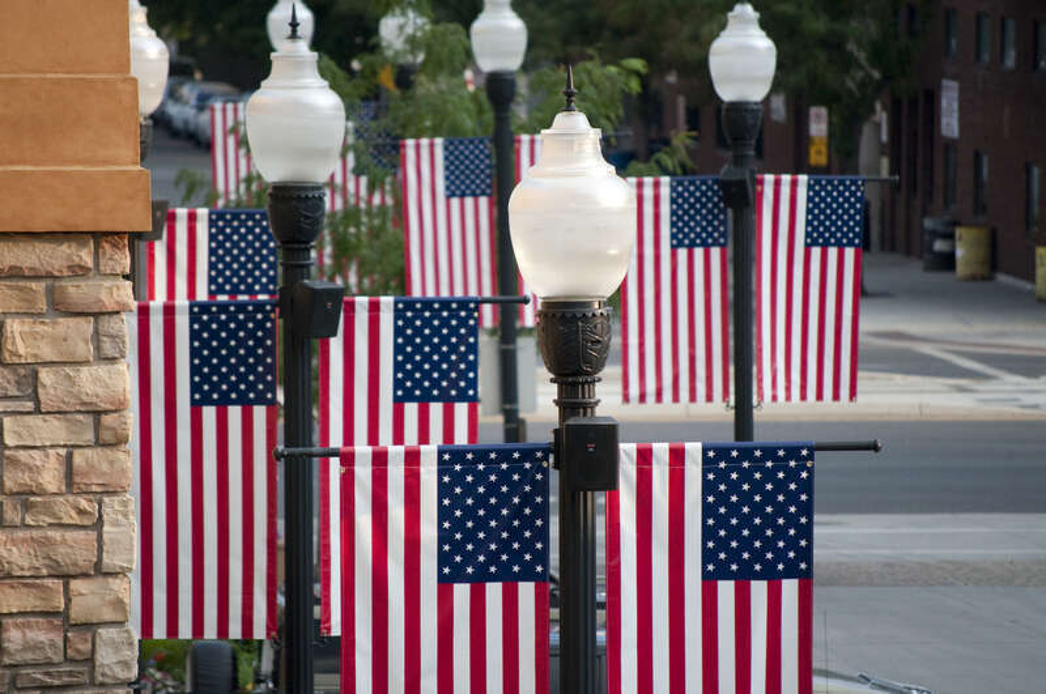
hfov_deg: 6.9
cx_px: 523
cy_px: 347
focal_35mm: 300
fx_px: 8704
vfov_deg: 4.6
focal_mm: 200
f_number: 5.6
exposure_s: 1/500
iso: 320
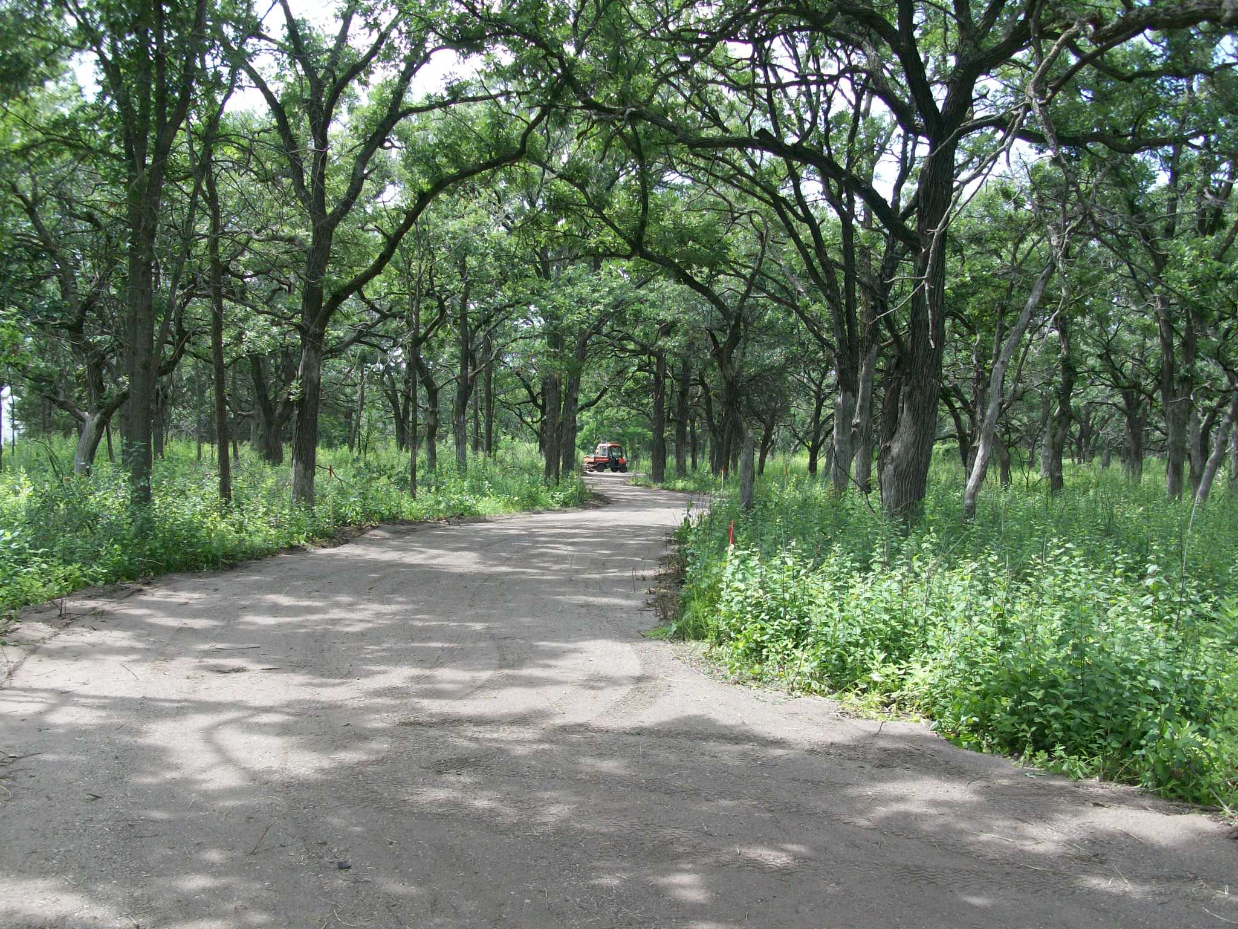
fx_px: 1216
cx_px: 619
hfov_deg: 54.0
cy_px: 464
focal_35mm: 34
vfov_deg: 41.8
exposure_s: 1/215
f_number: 2.8
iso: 64
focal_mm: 5.7
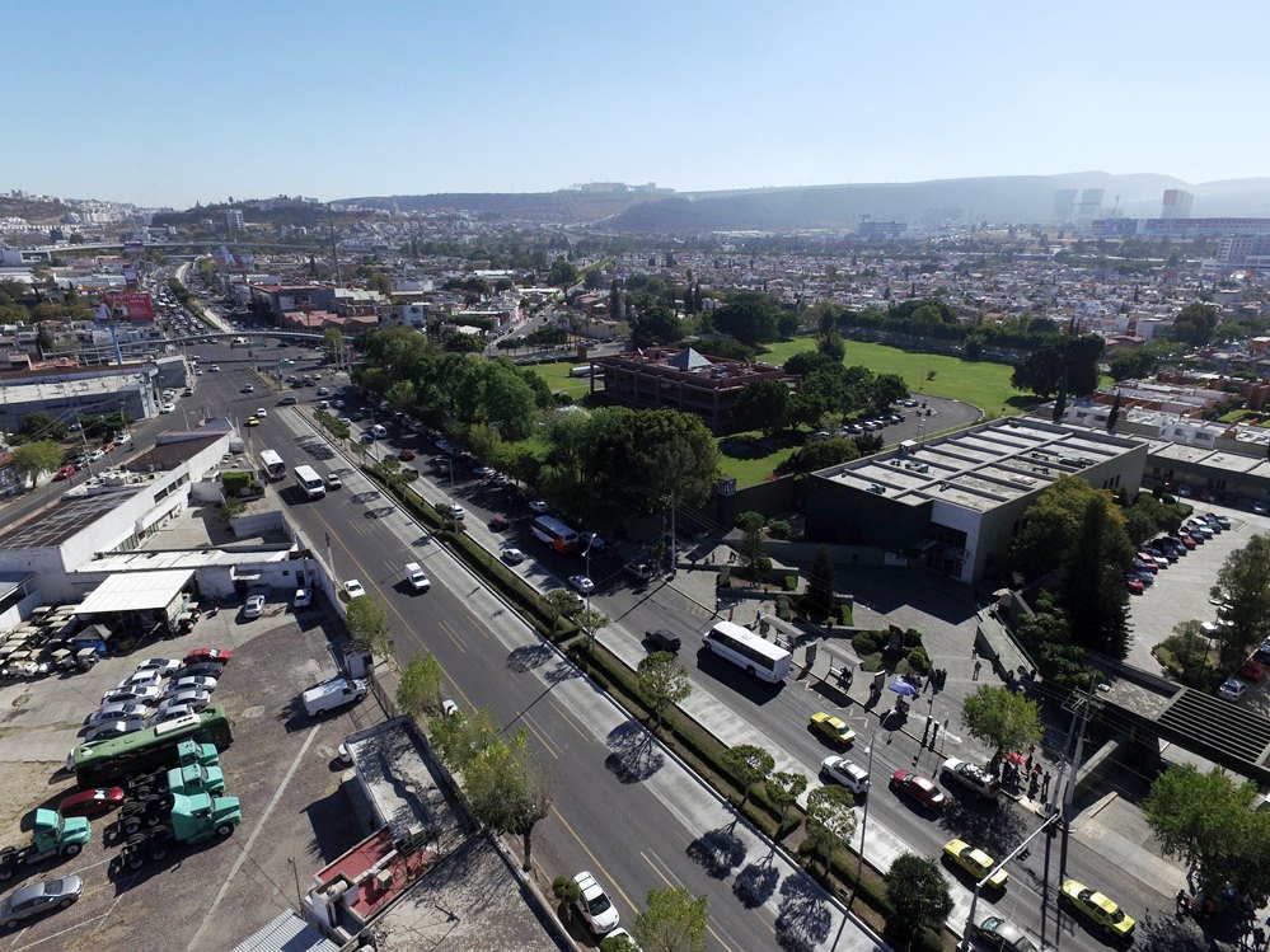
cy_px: 476
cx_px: 635
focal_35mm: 20
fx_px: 734
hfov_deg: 81.8
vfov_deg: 66.0
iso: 100
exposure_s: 1/2500
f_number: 2.8
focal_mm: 3.61
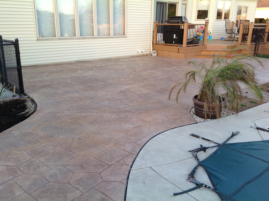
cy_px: 100
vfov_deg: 40.6
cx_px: 134
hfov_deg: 52.7
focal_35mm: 35
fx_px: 272
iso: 50
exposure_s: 1/60
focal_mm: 4.28
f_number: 2.4
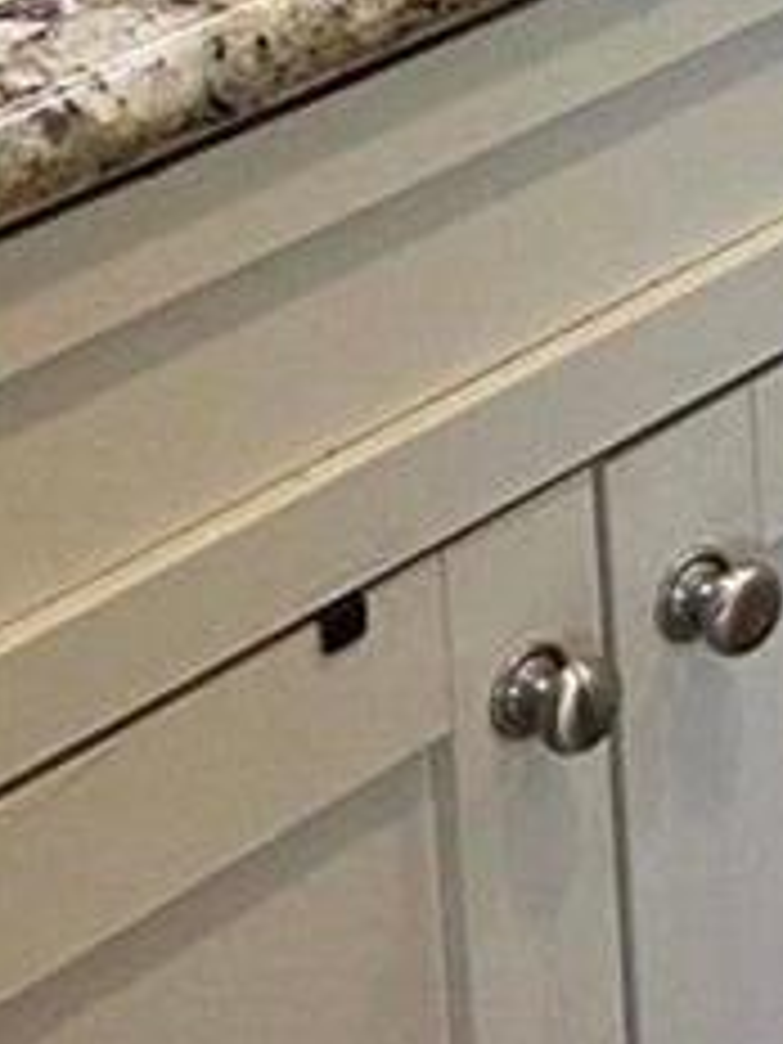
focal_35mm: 172
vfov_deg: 11.0
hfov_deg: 7.5
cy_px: -639
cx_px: 2434
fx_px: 5187
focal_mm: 4.25
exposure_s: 1/60
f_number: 1.8
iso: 125
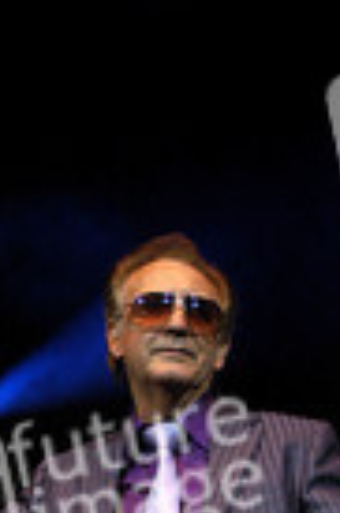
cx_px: 179
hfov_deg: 13.0
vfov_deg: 18.1
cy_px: 674
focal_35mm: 105
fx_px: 1491
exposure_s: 1/125
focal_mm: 24
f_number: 3
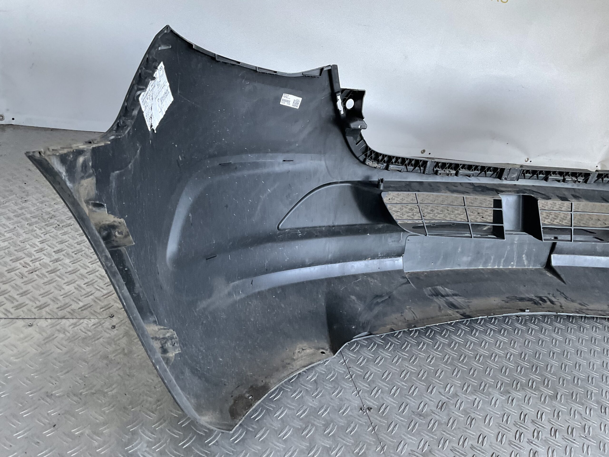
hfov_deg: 61.7
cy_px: 228
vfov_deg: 48.2
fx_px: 510
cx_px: 304
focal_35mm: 29
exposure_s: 1/60
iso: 100
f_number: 1.8
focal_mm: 3
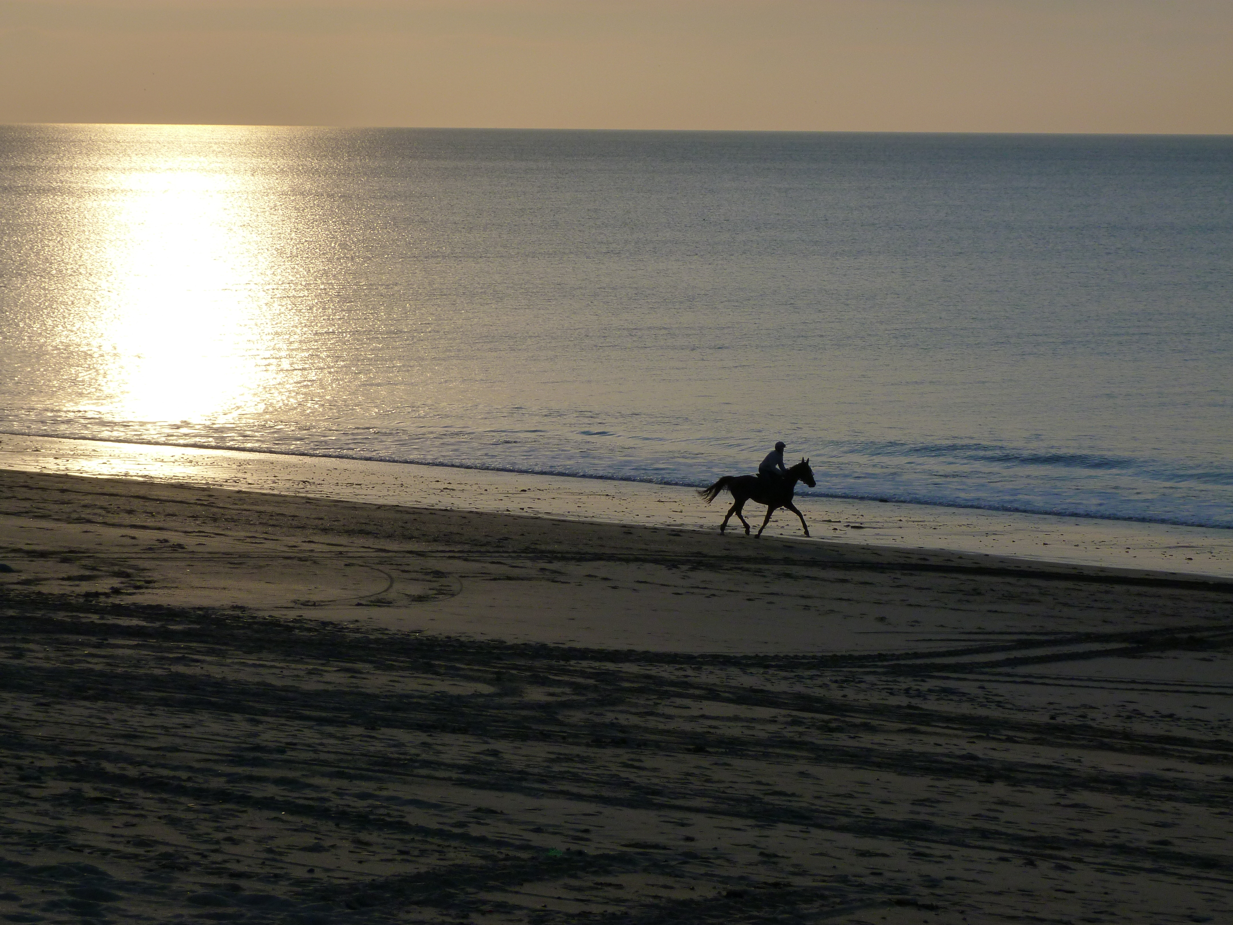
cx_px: 616
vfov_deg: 12.6
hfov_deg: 16.7
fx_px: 4203
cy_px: 462
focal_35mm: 118
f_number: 5.6
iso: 125
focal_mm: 21.2
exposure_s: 1/1300
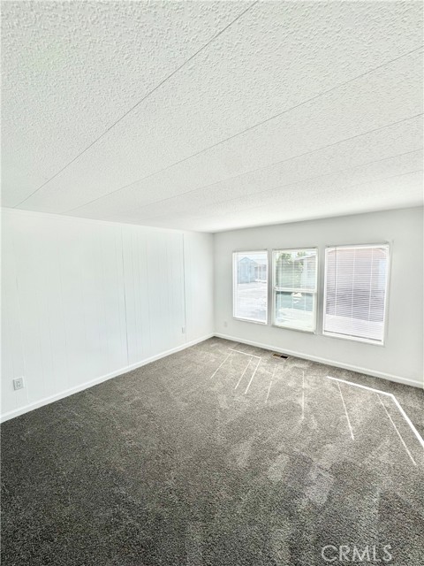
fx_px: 229
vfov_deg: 102.1
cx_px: 212
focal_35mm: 14
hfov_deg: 85.7
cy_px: 283
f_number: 2.2
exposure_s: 1/700
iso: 40
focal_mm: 2.22
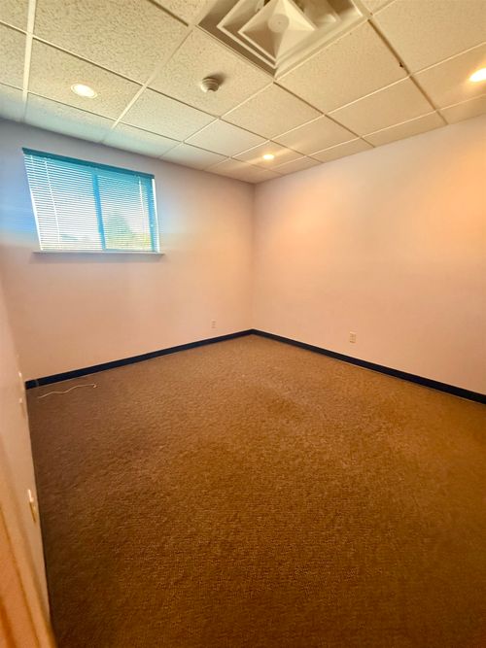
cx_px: 243
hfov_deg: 85.7
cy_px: 324
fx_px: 262
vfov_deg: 102.1
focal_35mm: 14
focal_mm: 2.22
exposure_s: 1/60
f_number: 2.2
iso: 800
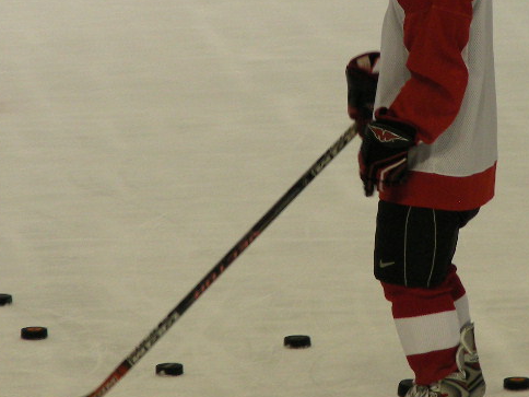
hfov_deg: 4.1
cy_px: 142
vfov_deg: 3.1
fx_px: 7442
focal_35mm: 487
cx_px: 421
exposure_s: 1/40.3
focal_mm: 38.3
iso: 200
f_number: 3.5
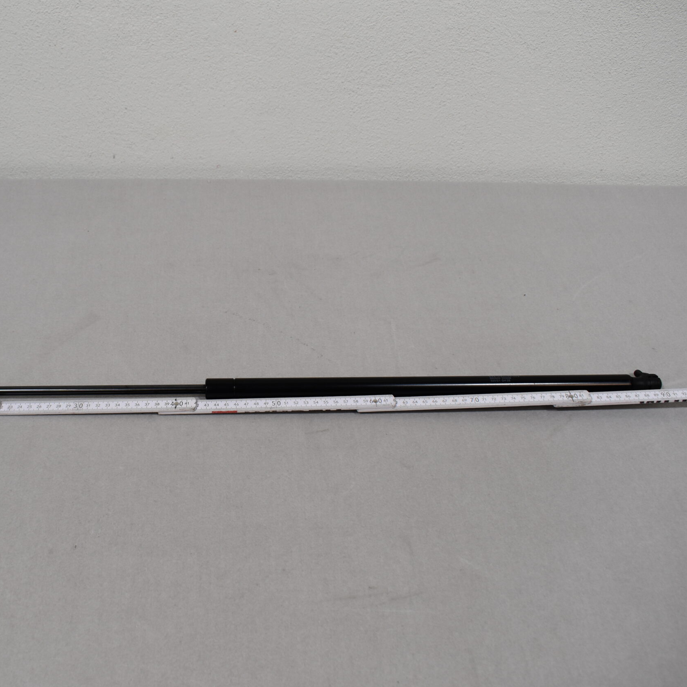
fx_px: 786
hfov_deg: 46.5
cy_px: 345
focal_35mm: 35
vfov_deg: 47.2
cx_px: 232
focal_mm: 18
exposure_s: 1/125
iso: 400
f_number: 5.6
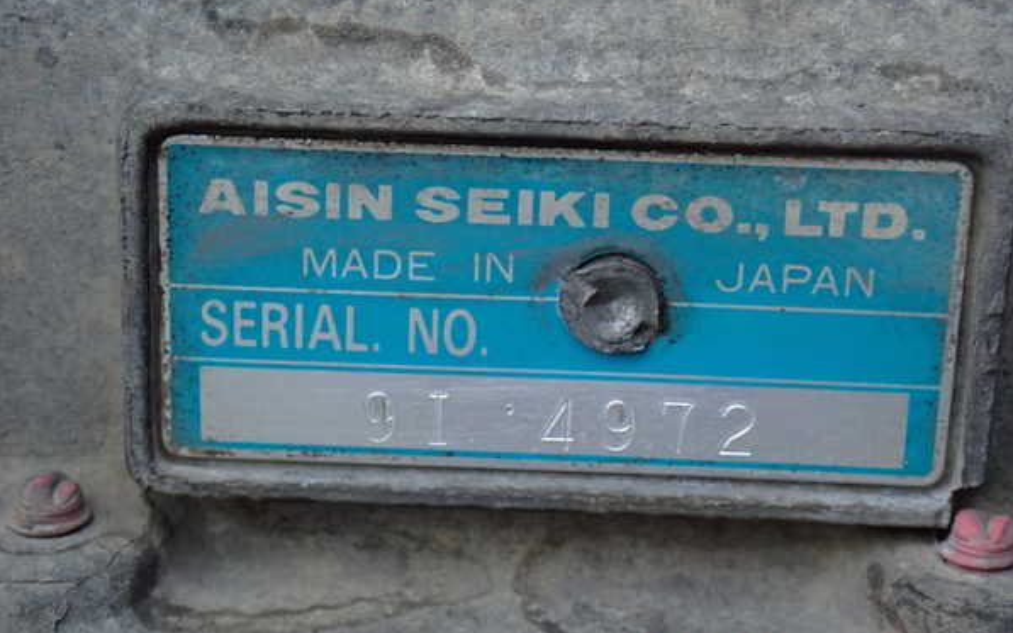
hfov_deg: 25.2
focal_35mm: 82
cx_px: 507
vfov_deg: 15.9
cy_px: 309
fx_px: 2264
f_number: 4.1
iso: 800
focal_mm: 13.65
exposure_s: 1/60
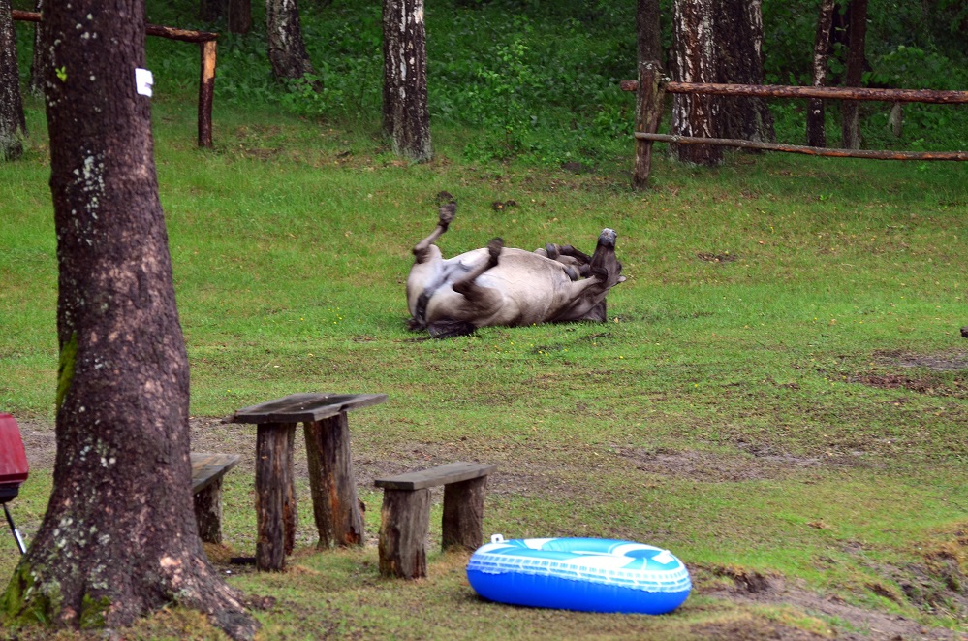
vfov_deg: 7.5
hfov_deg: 11.3
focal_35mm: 183
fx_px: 4909
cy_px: 320
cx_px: 484
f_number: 4.8
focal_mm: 122
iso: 400
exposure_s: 1/100
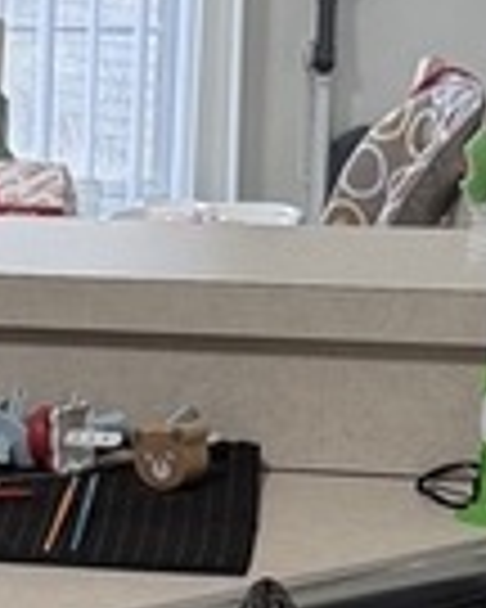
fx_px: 3380
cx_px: -243
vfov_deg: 10.3
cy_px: 311
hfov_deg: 8.1
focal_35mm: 188
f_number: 1.78
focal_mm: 6.76
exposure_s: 1/60
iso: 100
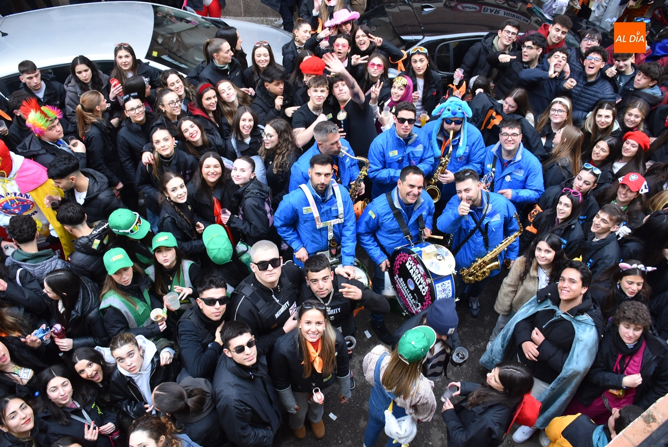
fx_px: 501
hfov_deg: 67.3
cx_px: 334
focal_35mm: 27
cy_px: 224
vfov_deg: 48.0
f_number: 4
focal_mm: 18
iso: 720
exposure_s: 1/60
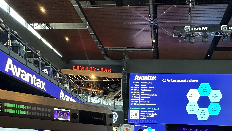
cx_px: 149
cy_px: 153
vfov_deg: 35.1
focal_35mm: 27
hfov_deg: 68.4
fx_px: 166
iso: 320
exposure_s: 1/60
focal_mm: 2.22
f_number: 2.2
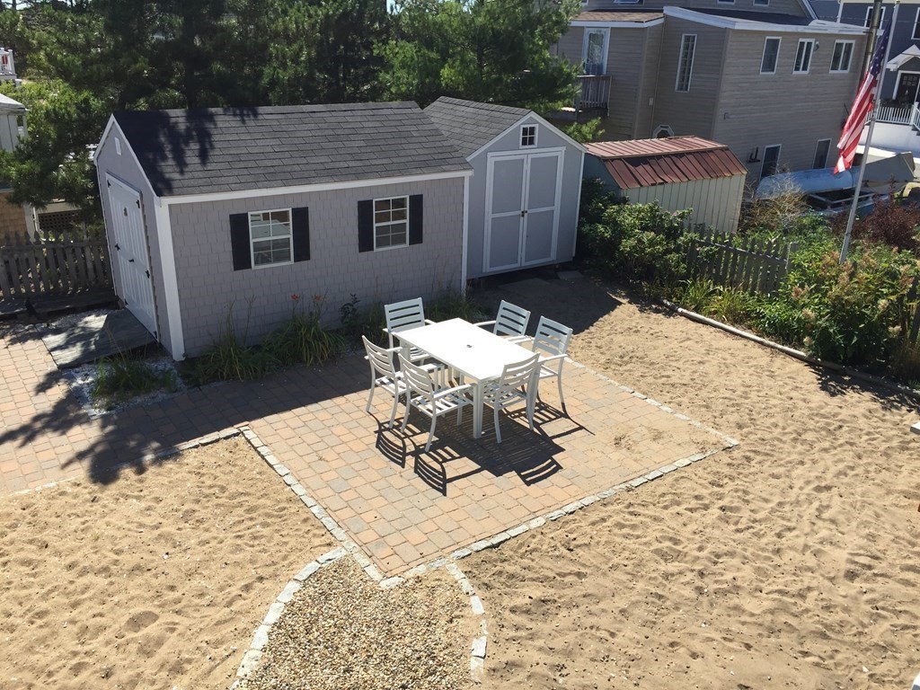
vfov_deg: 48.2
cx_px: 460
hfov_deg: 61.7
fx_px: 771
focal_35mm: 29
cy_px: 345
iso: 32
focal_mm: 4.15
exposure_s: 1/1721
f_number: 2.2
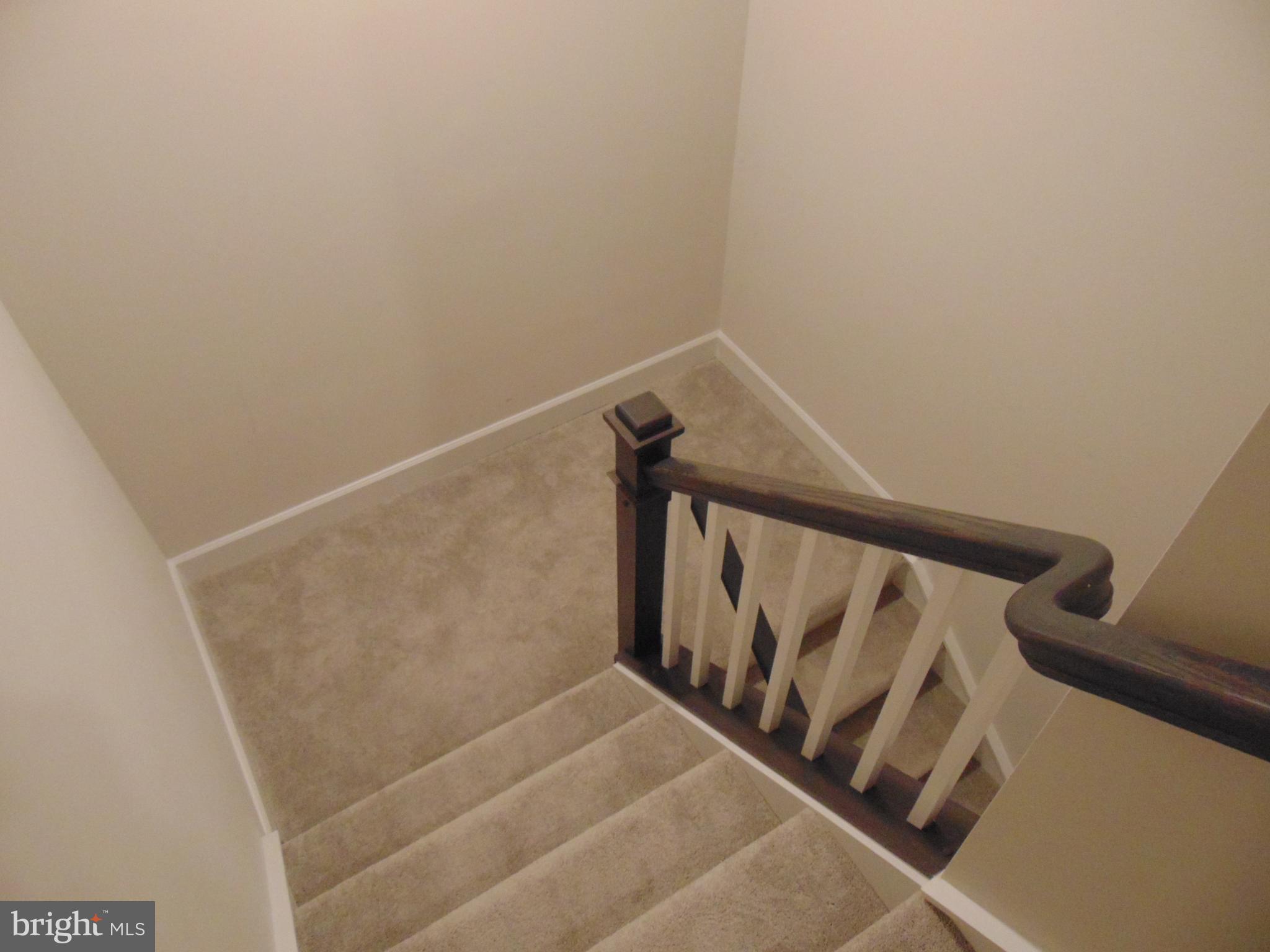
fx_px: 917
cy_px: 476
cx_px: 635
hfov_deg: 69.4
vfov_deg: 54.9
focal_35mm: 25
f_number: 3
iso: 400
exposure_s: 1/25
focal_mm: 4.5
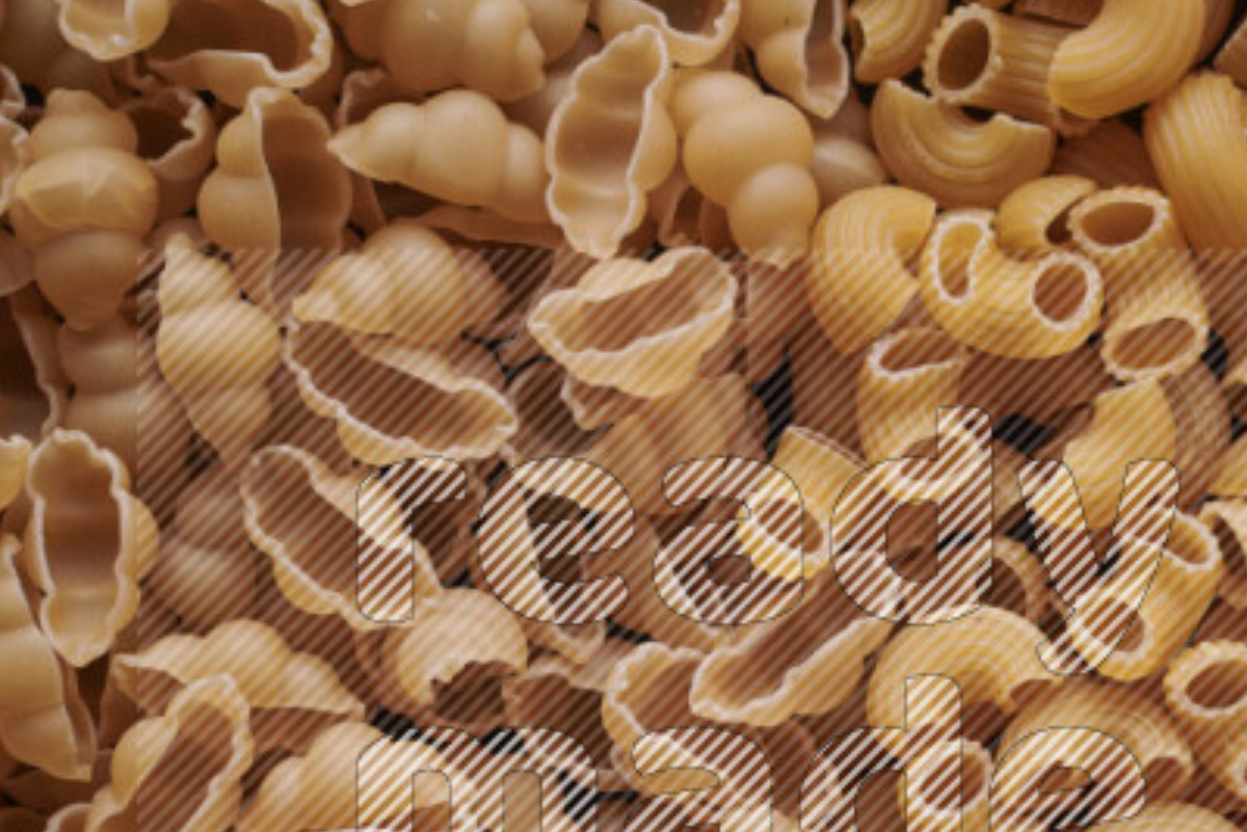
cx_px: 913
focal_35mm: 100
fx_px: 3465
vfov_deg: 13.5
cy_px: 785
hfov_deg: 20.3
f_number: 8
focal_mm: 50
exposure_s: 1/100
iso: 160
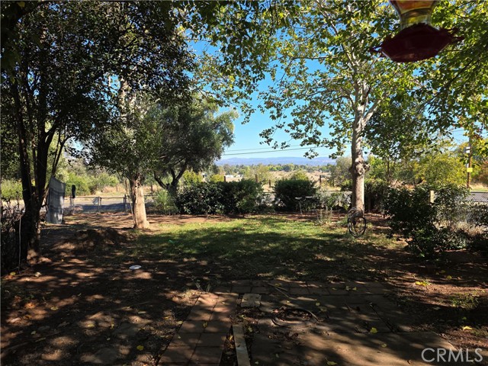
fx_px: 324
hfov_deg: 73.9
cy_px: 183
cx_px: 244
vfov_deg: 58.9
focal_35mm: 23
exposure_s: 1/317
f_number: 1.7
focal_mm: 6.25
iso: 12
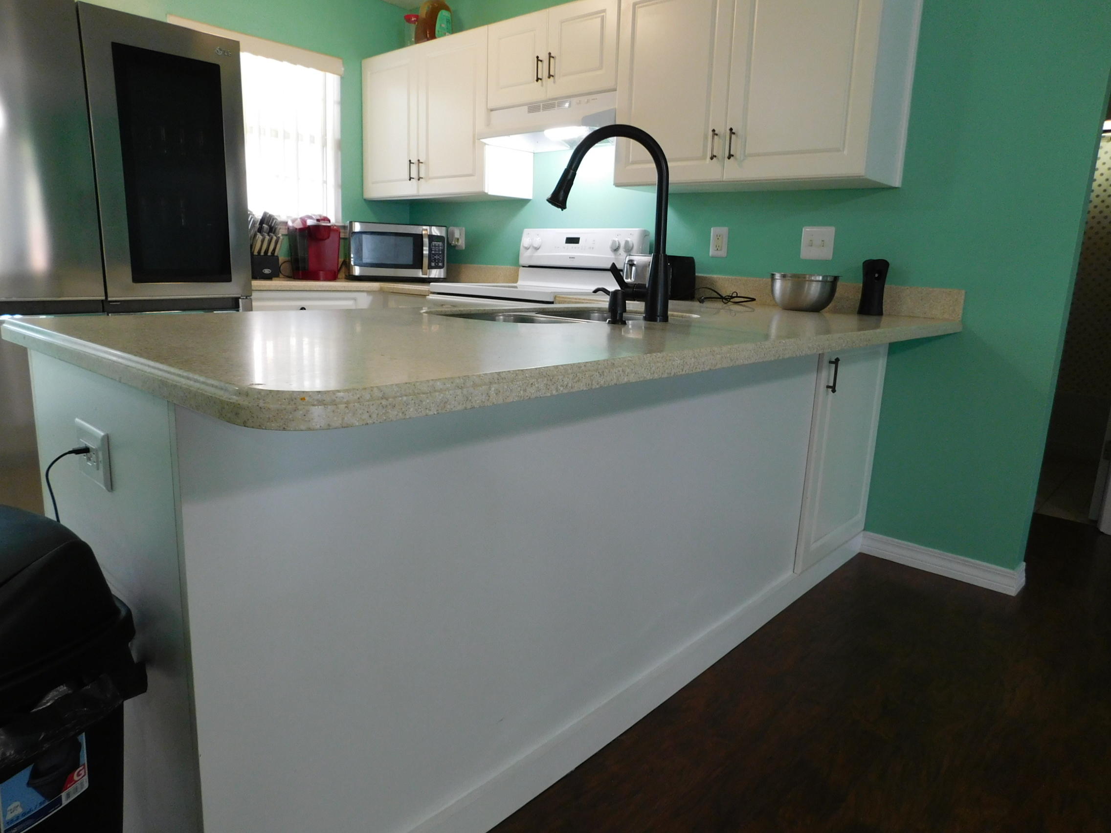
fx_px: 738
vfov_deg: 58.9
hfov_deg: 73.9
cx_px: 556
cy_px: 416
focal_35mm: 23
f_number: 3
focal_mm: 4
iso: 200
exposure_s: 1/30
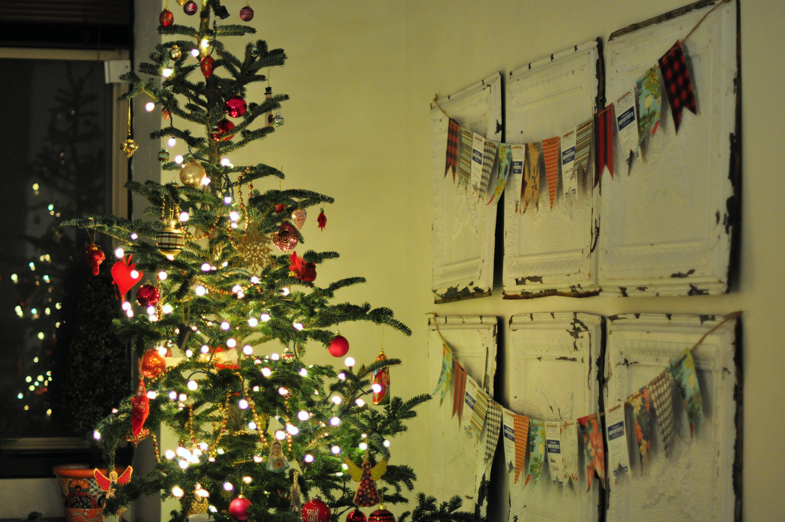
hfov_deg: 27.0
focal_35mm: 75
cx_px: 392
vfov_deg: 18.1
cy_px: 261
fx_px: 1633
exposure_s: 1/160
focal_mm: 50
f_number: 1.6
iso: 1600
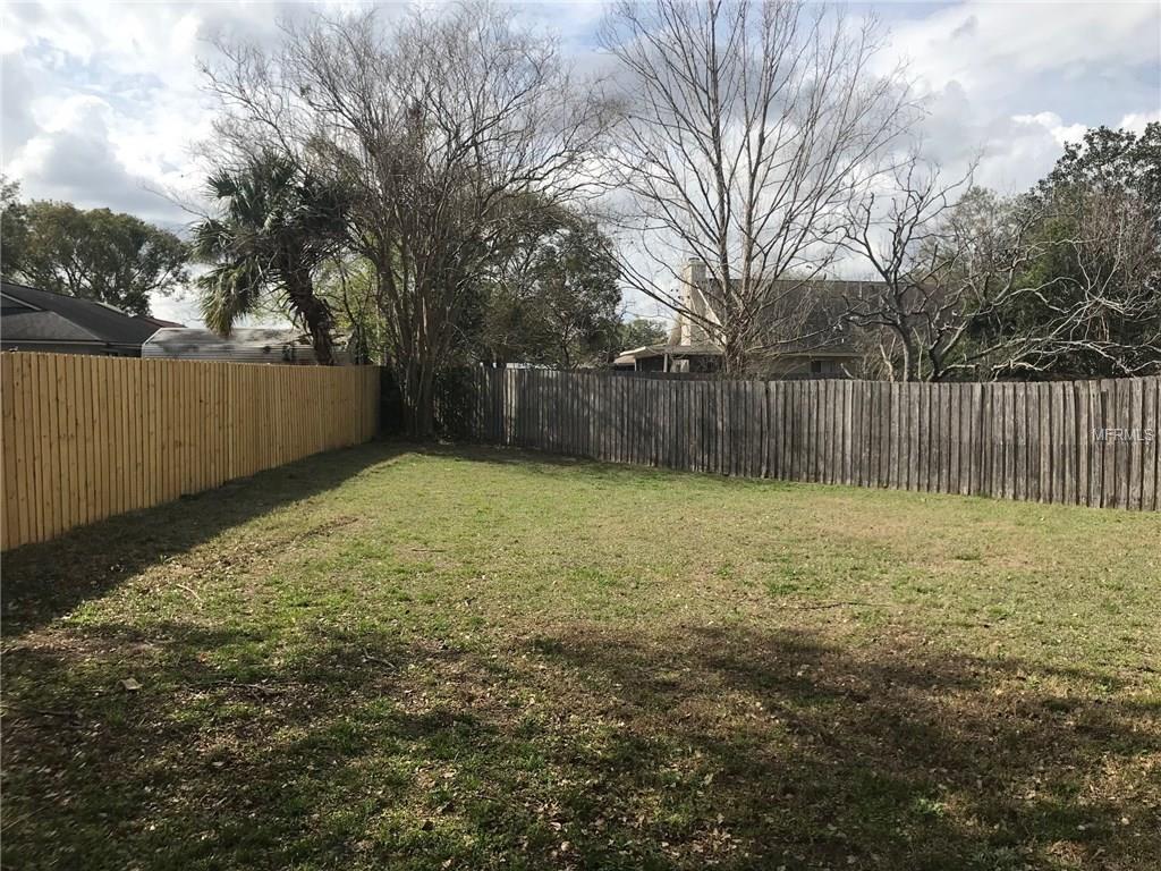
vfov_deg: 49.7
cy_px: 436
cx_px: 580
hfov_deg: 63.4
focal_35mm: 28
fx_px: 939
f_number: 1.8
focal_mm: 3.99
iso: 20
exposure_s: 1/2660
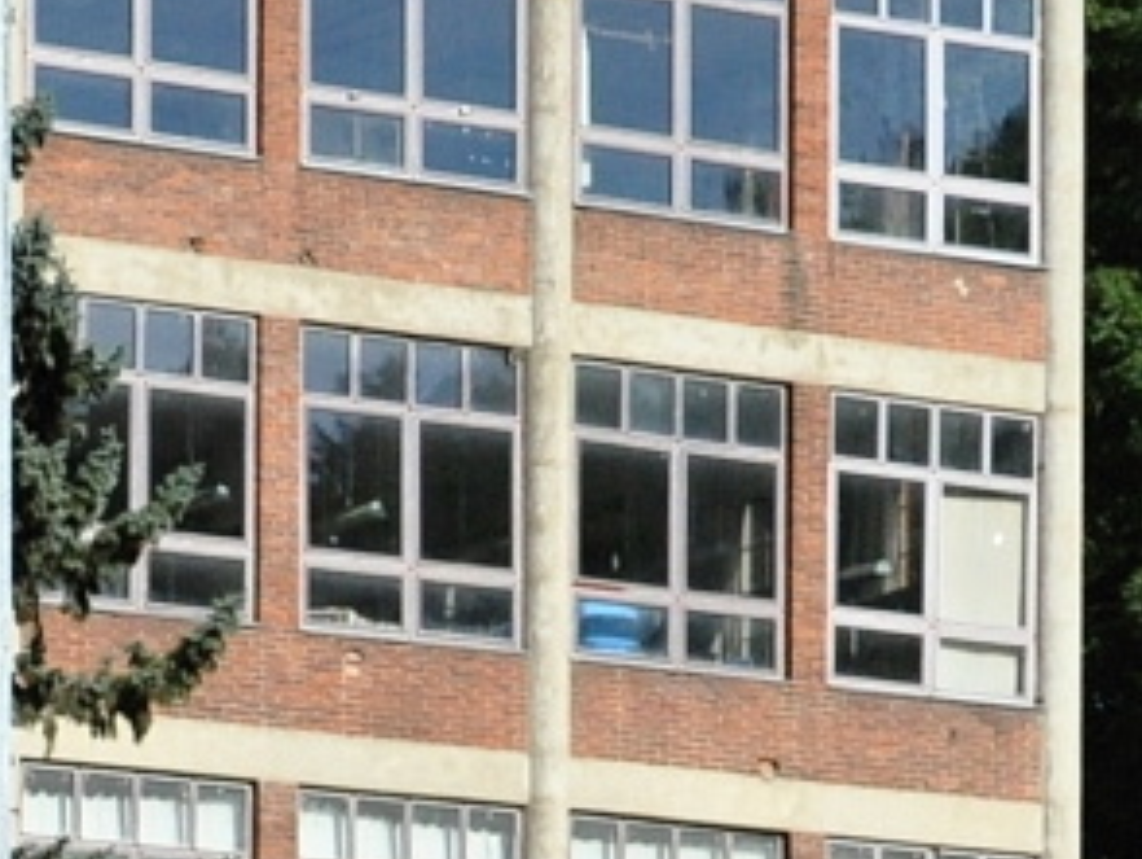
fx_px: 6736
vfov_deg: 7.2
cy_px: 960
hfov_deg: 9.6
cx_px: -194
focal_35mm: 204
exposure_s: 1/4000
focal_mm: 26
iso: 900
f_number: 6.3
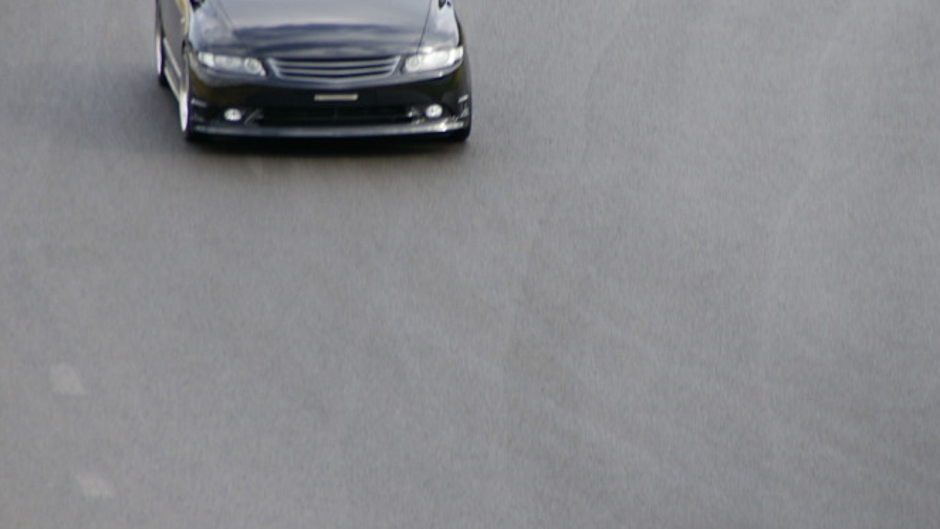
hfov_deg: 3.6
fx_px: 15136
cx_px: 412
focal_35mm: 607
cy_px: 118
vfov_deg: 2.0
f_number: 8
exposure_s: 1/180
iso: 200
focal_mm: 250
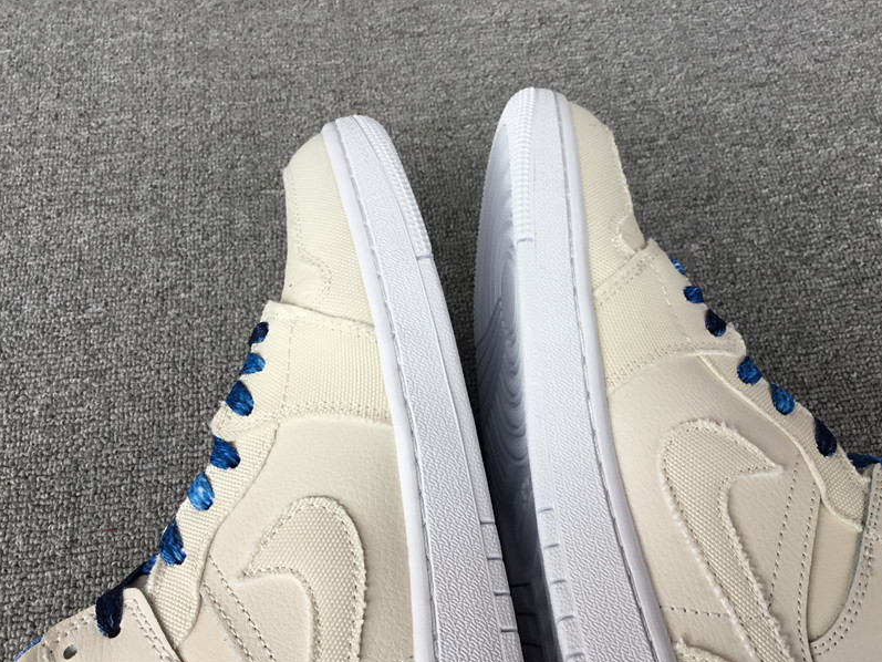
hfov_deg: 52.6
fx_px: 892
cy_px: 296
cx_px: 476
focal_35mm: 35
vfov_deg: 40.7
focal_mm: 3.3
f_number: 2.4
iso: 25
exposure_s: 1/153
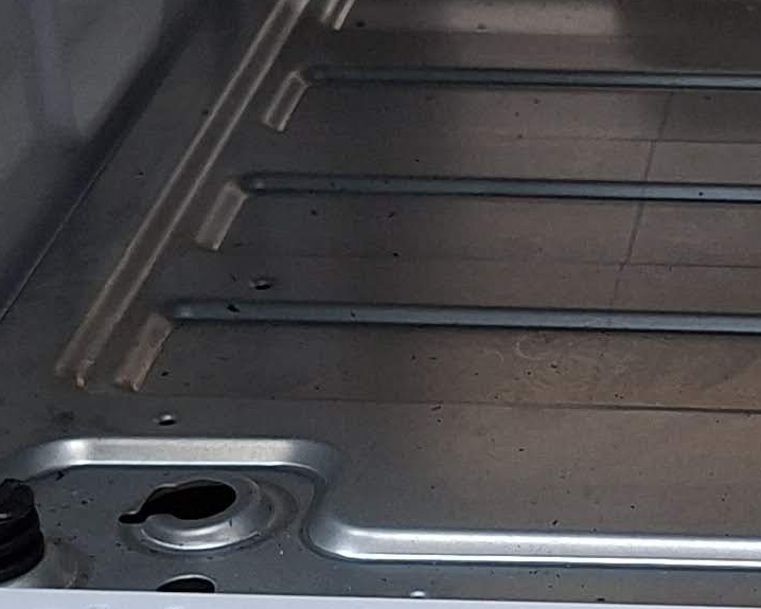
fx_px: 2816
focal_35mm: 125
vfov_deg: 12.3
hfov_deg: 14.5
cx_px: 1089
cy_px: 447
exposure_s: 1/50
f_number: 1.8
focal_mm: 5.54
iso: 200
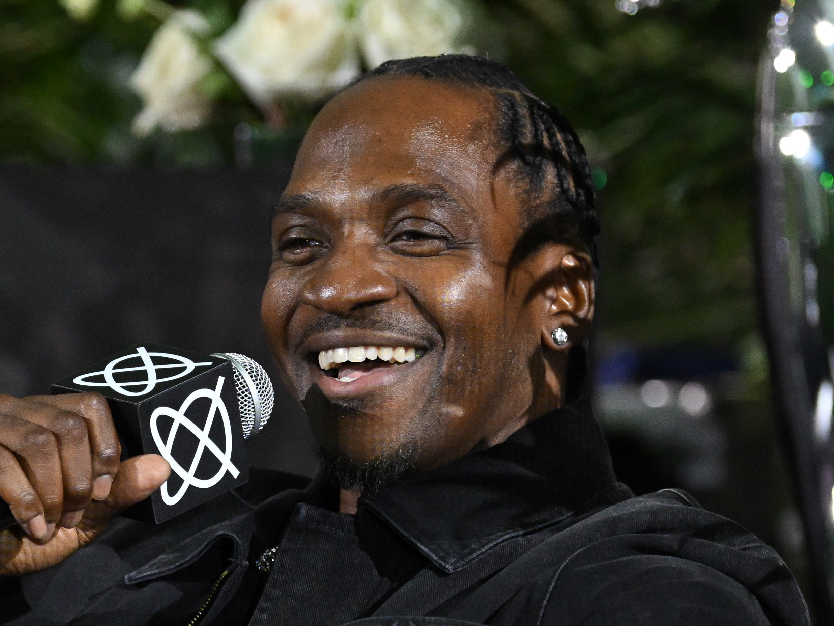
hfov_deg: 4.5
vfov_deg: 3.4
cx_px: 130
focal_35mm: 440
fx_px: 10600
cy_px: 522
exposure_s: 1/200
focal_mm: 140
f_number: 3.2
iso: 3200
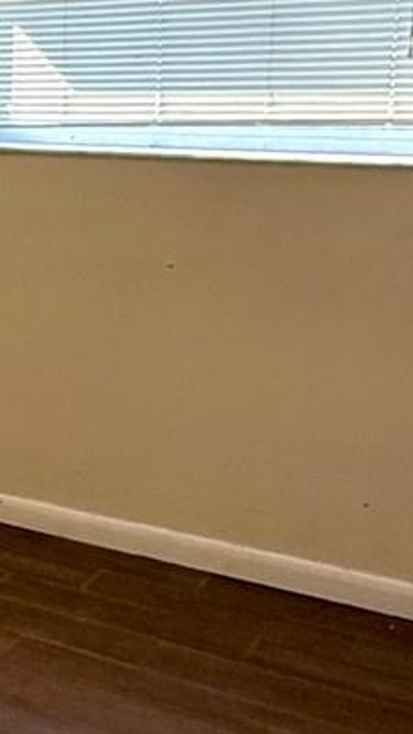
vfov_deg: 34.0
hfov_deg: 17.4
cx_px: -235
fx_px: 1188
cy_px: 237
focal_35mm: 61
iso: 250
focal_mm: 2.22
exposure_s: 1/120
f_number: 2.2
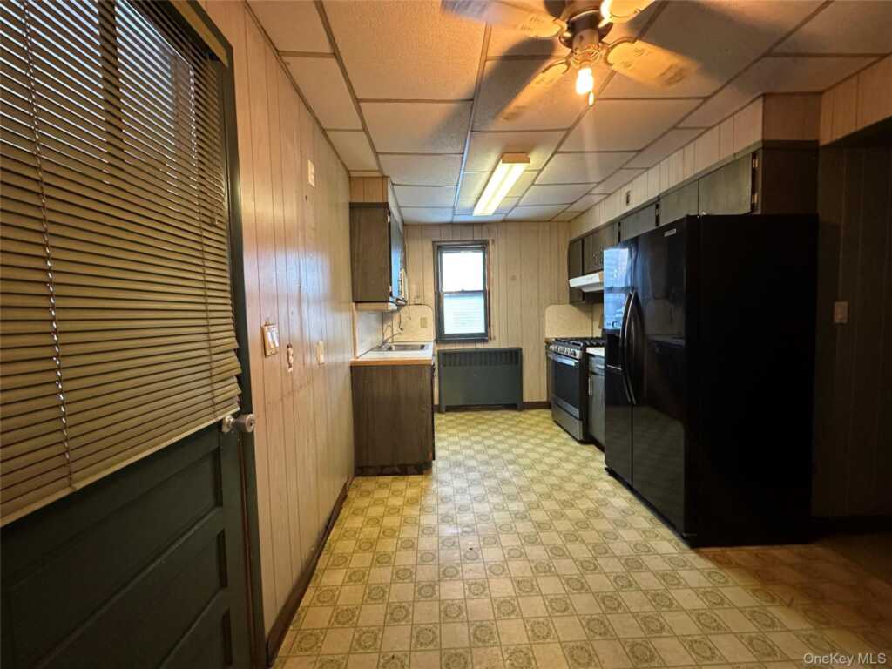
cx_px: 446
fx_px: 361
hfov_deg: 102.1
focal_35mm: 14
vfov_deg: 85.7
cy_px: 334
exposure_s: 1/60
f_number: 2.2
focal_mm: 2.22
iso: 800
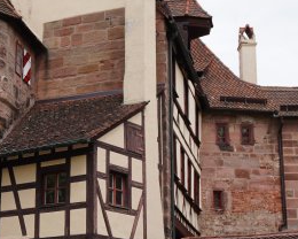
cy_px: 121
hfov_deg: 22.0
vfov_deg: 17.9
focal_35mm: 86
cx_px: 72
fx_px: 758
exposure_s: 1/320
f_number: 5
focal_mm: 26
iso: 100
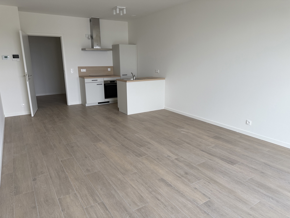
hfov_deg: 71.6
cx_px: 145
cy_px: 109
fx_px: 201
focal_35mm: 24
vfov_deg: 56.8
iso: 50
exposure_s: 1/127
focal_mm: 6.76
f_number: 1.78
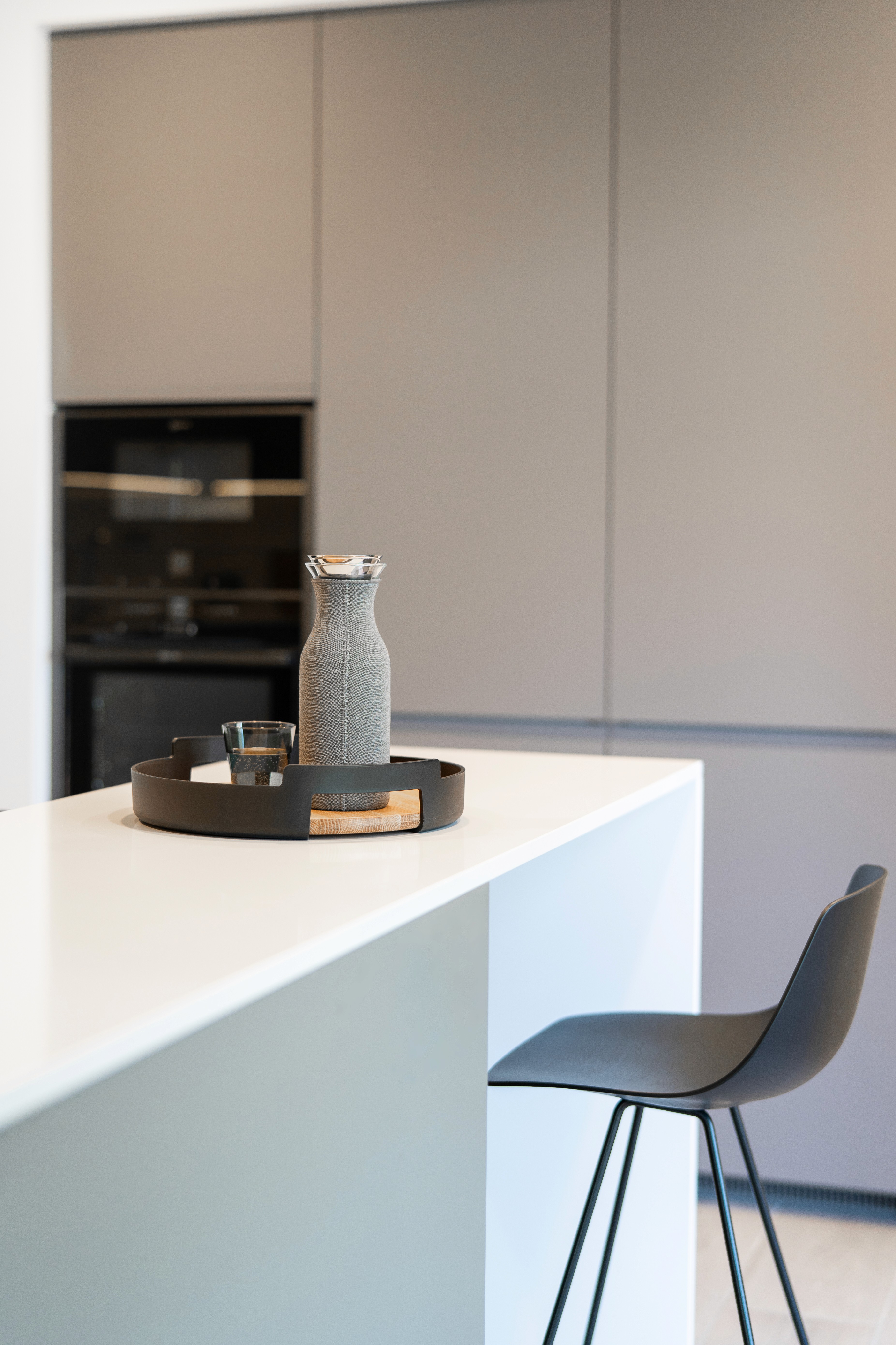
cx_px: 426
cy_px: 627
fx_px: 2016
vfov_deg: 36.9
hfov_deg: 25.1
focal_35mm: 54
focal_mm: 50
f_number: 1.8
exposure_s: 1/200
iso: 250
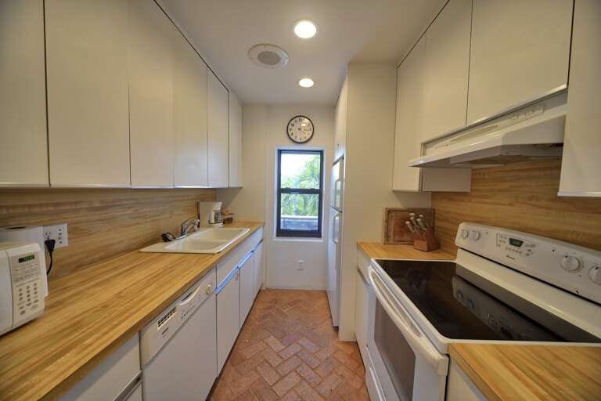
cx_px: 300
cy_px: 200
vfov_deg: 90.0
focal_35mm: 12
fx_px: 200
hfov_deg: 112.6
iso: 1250
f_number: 7.1
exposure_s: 1/160
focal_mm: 12
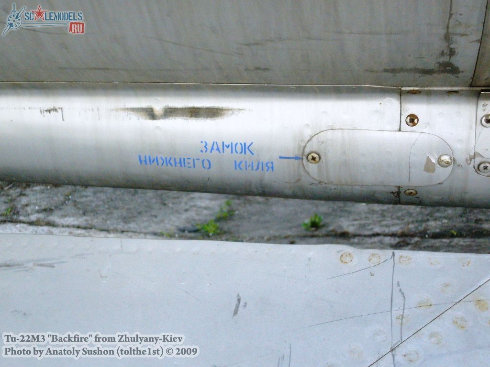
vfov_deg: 20.2
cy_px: 184
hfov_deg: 26.7
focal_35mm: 73
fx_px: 1033
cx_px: 245
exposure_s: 1/250
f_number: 4.5
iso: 400
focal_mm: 12
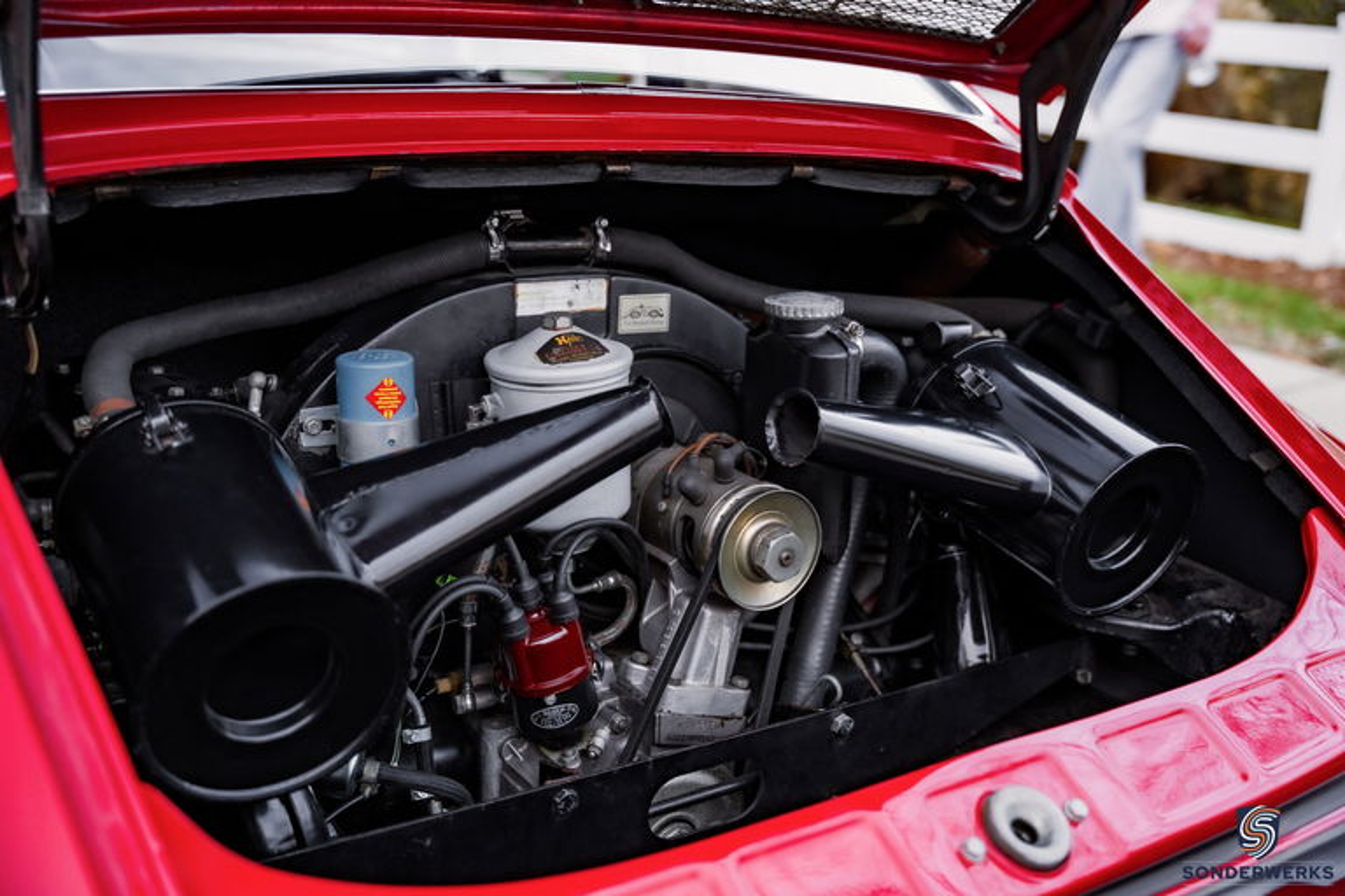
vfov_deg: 35.9
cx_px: 672
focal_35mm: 37
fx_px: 1382
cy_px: 448
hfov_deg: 51.9
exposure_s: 1/30
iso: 800
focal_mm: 37
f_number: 2.8
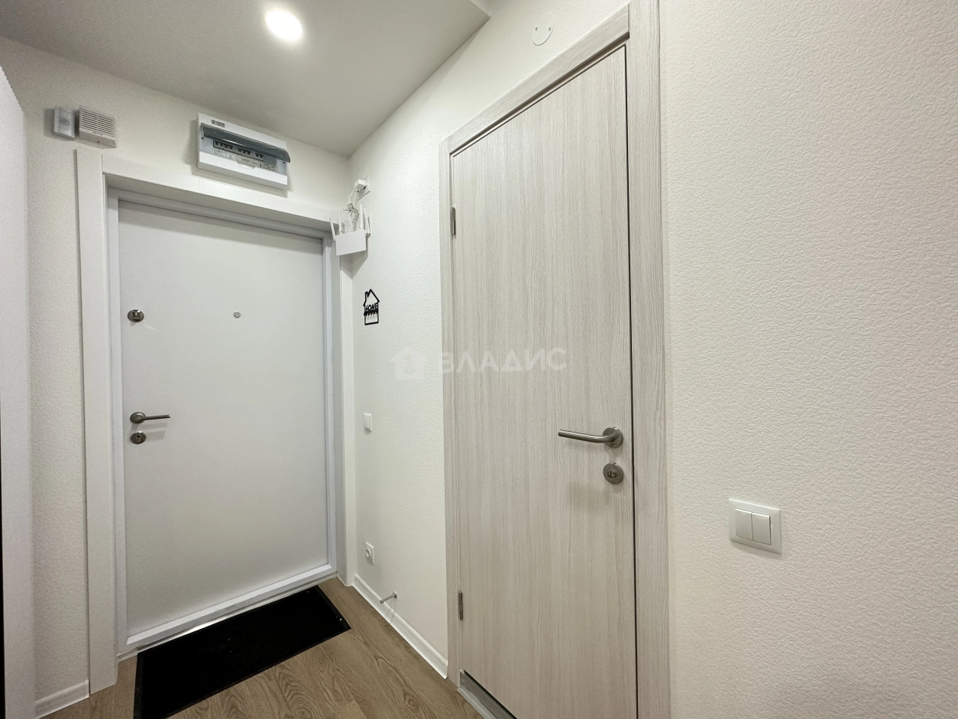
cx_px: 479
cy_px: 360
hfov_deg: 102.1
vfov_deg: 85.7
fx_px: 388
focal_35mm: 14
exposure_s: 1/50
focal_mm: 2.22
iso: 250
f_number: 2.2
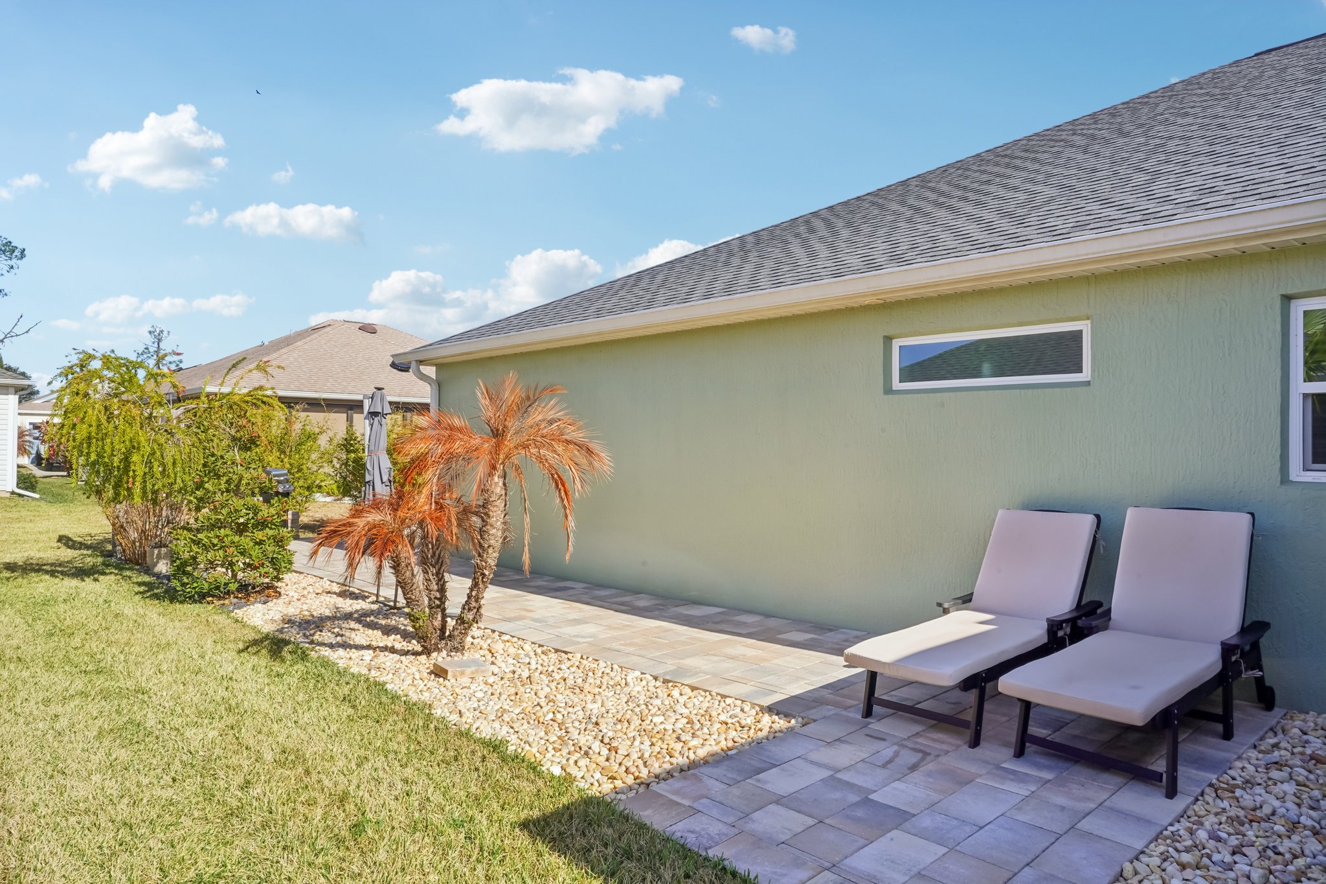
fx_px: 847
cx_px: 663
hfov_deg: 76.1
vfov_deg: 55.1
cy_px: 442
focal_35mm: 23
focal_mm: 23
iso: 100
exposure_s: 1/40
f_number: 20
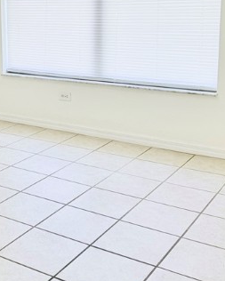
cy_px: 76
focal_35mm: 57
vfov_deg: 32.5
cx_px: 15
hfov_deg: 25.7
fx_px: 474
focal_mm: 6.76
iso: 80
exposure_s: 1/155
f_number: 1.78
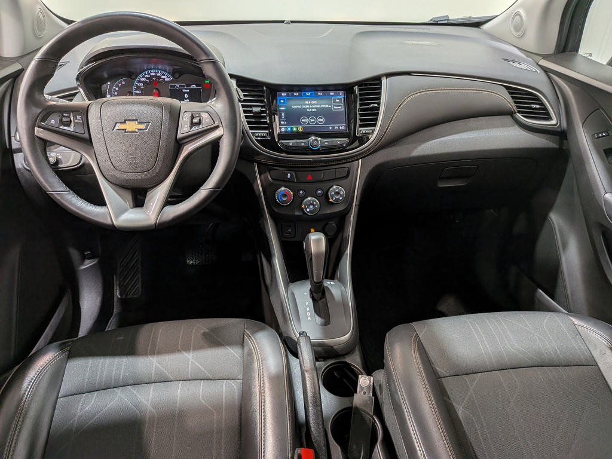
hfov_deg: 71.6
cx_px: 306
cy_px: 230
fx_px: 424
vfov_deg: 56.8
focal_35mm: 24
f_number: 1.7
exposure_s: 1/120
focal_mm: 4.53
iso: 32
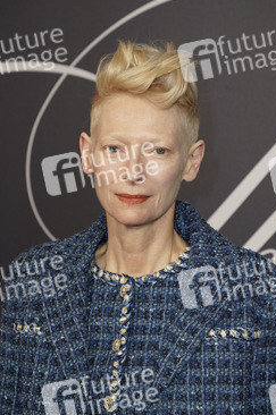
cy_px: 226
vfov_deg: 16.0
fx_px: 1476
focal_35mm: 128
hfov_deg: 10.7
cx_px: 133
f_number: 5.6
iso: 2000
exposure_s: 1/160
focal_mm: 117
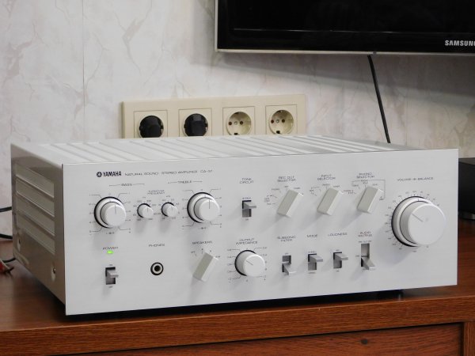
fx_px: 1249
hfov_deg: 21.5
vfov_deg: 16.2
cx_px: 238
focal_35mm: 91
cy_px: 178
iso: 450
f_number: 4.5
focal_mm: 16.1
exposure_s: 1/30
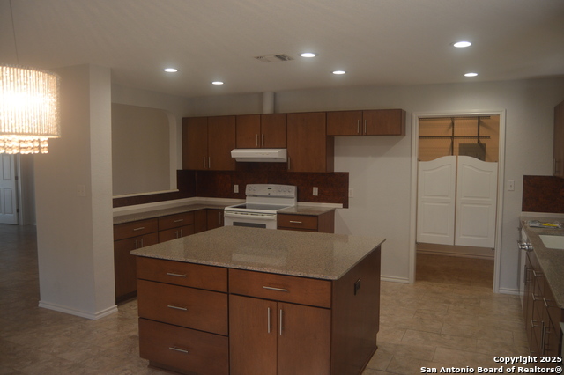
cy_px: 188
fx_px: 423
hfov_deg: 67.4
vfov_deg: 47.9
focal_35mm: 27
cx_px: 282
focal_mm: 18
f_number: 3.5
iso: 400
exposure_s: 1/60
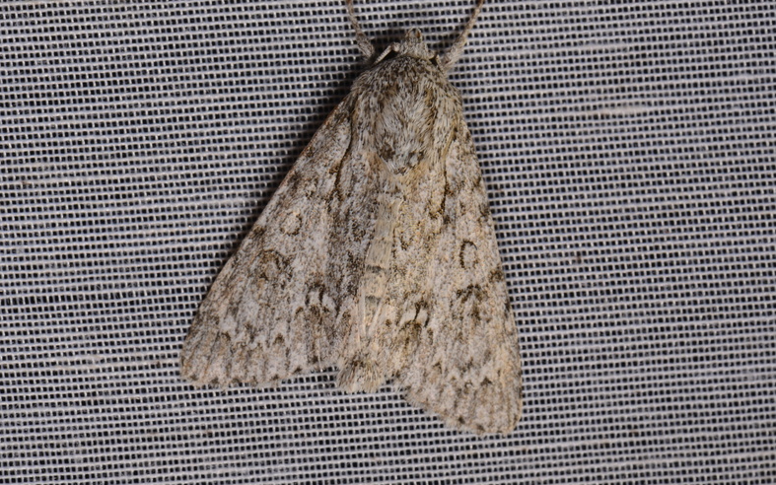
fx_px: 2760
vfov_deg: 10.0
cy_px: 234
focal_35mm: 131
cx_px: 389
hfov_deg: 16.0
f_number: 22
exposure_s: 1/60
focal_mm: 85
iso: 100
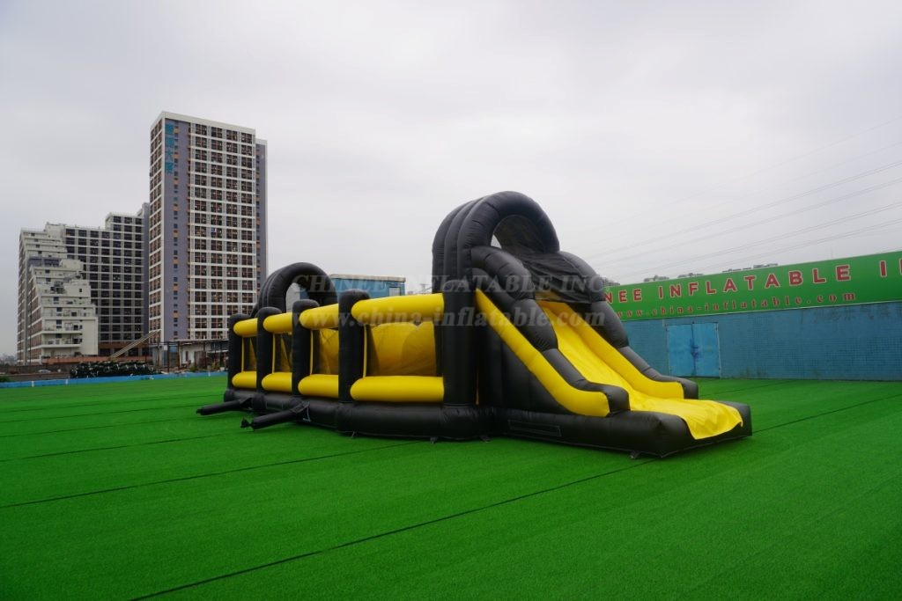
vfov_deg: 53.1
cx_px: 451
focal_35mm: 24
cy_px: 300
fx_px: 601
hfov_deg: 73.7
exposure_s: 1/125
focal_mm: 16
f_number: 8
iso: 100
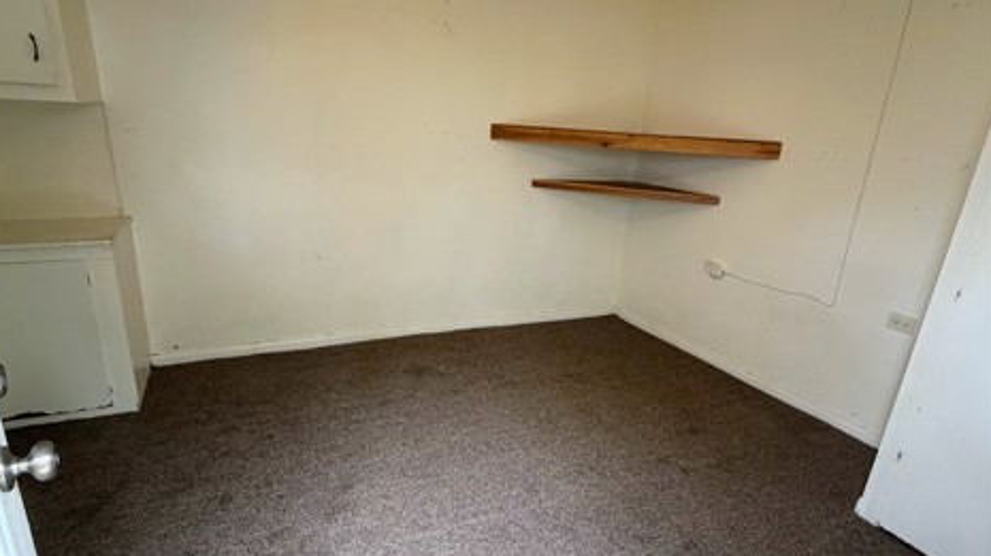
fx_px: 552
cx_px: 488
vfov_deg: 53.3
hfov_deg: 83.9
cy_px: 322
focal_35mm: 21
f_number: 2.2
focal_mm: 2.22
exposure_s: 1/108
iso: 320
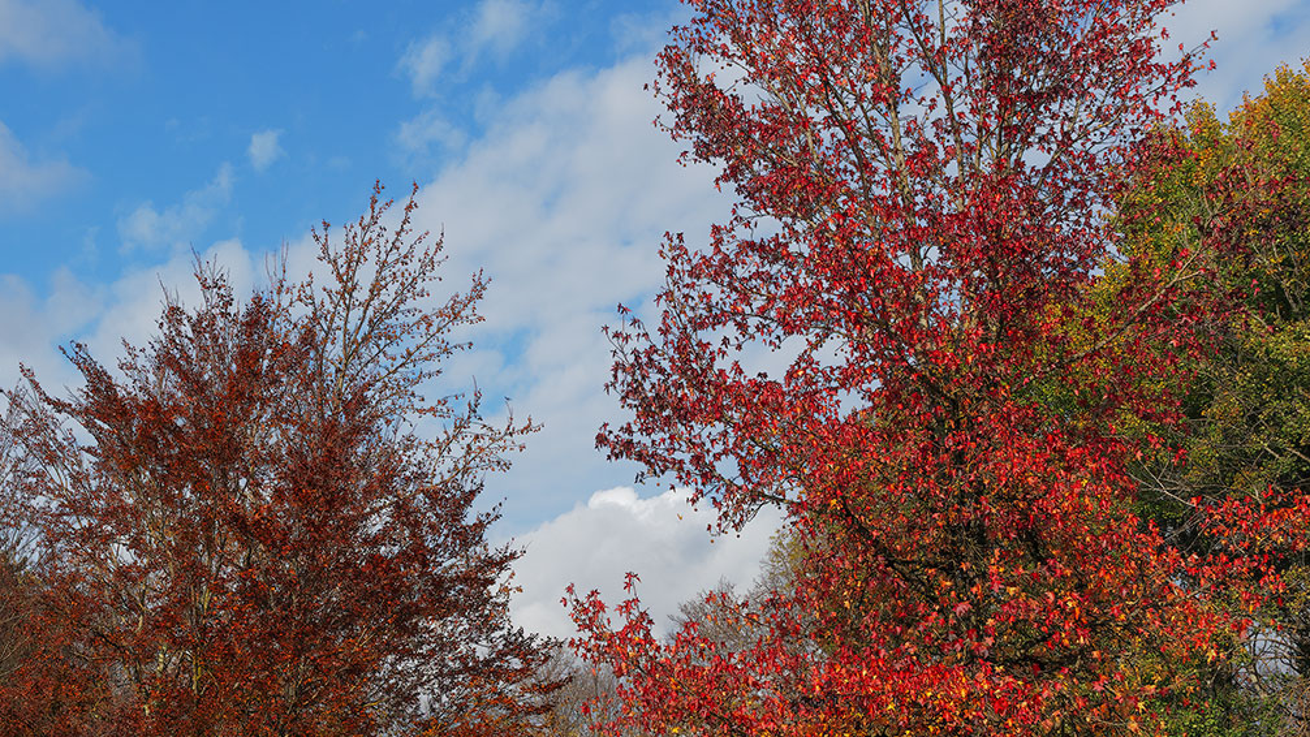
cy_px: 418
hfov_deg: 34.5
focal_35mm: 60
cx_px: 410
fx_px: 2084
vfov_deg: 20.0
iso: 100
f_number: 11
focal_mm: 32
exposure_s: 1/200
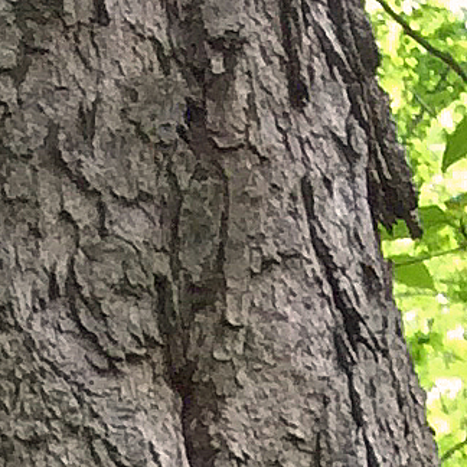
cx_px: -481
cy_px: 1718
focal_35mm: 226
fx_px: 3449
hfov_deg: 7.4
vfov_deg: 6.5
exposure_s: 1/120
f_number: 2.4
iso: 64
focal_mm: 3.3
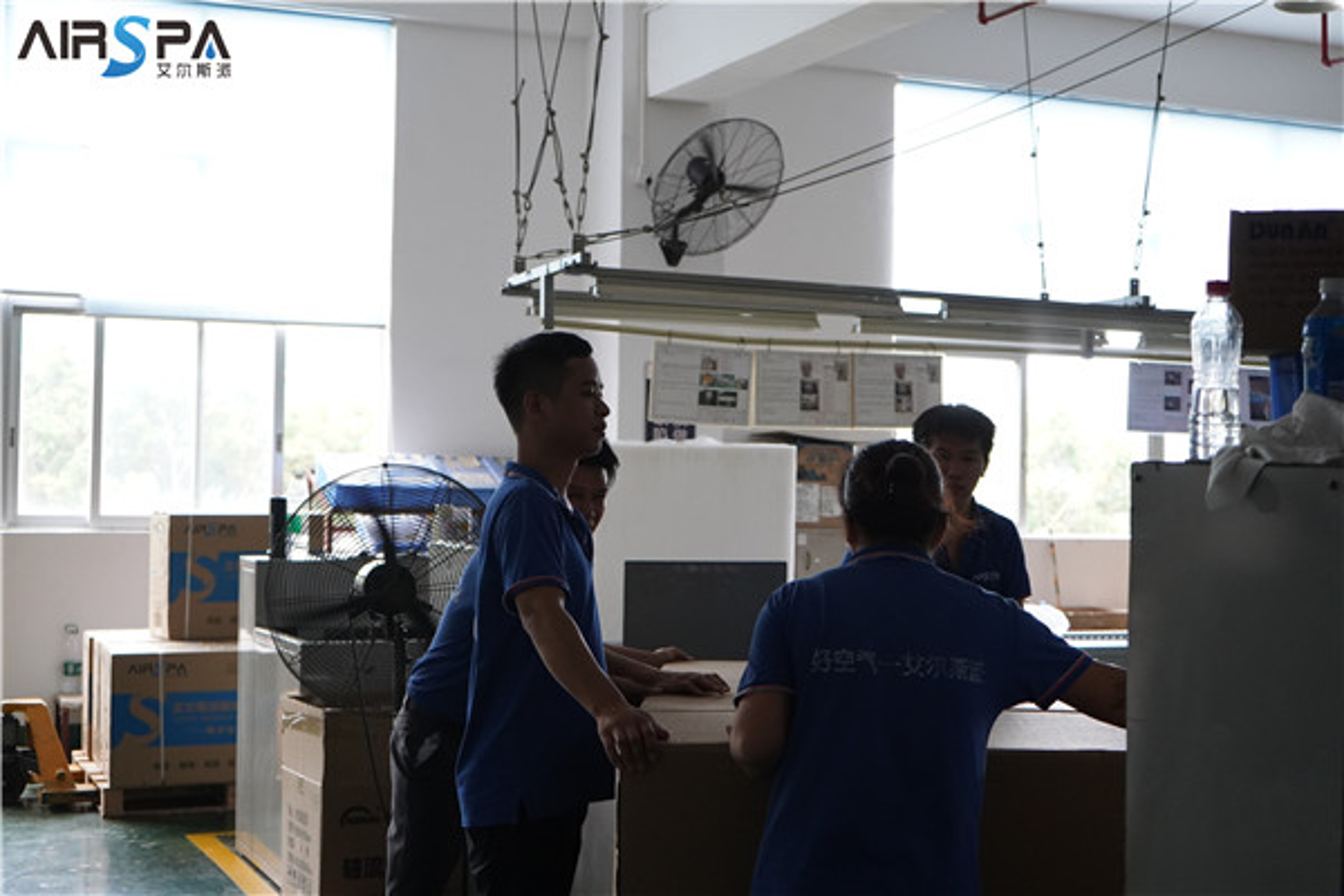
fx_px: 1867
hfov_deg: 39.6
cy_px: 448
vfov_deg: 27.0
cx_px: 672
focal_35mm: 50
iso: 4000
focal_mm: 50
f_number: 4.5
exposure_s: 1/500
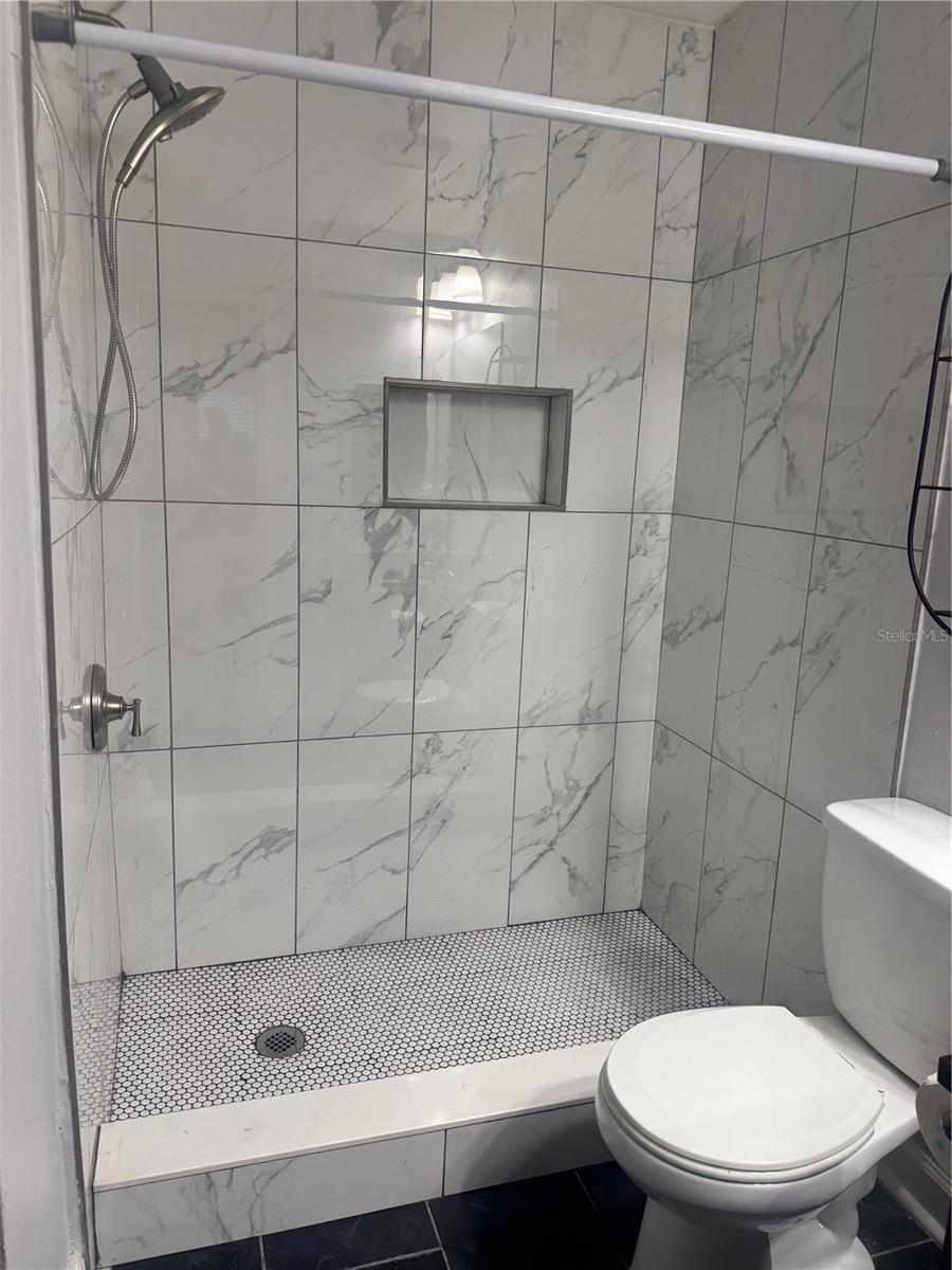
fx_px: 880
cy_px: 635
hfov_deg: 56.8
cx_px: 476
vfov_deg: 71.6
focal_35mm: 24
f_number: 1.78
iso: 160
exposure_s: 1/120
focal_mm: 6.76
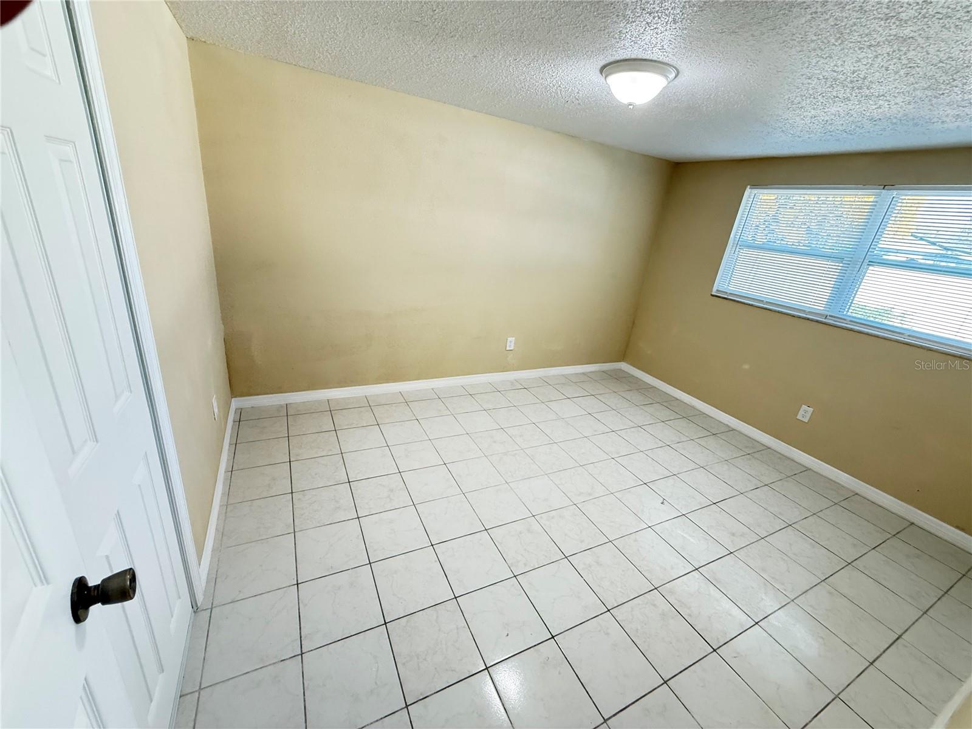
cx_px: 486
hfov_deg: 102.1
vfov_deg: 85.7
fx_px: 393
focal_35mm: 14
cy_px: 364
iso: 500
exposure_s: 1/60
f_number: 2.2
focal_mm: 2.22
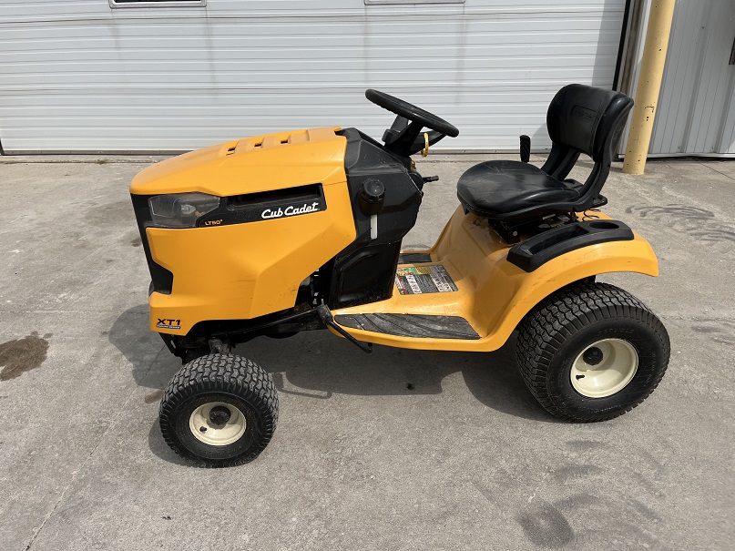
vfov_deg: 53.1
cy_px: 276
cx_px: 368
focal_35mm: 26
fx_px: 552
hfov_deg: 67.3
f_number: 1.6
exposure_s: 1/6897
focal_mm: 5.1
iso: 50
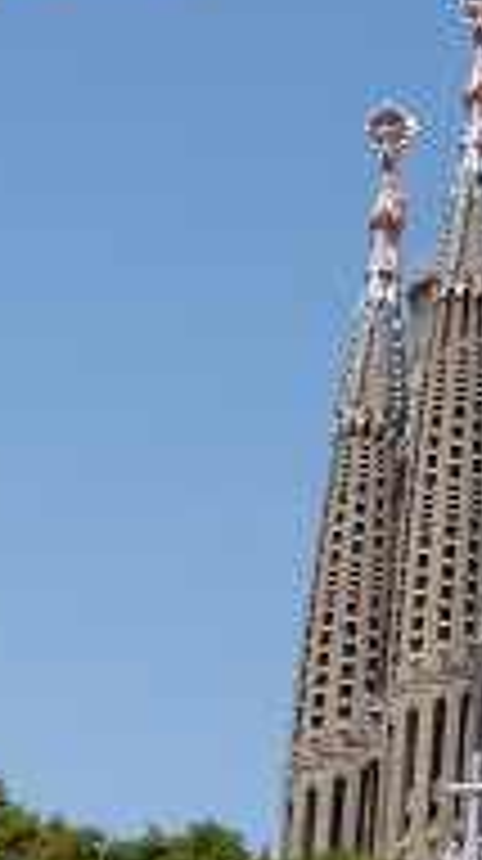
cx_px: 649
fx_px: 1823
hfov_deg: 14.4
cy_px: 538
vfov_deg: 26.5
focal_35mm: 80
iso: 80
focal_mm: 5.8
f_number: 3.6
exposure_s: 1/1000
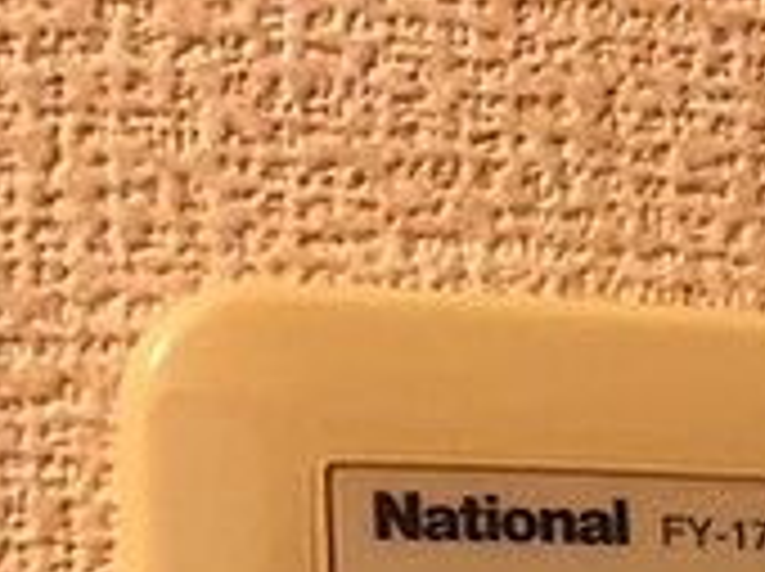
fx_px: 2185
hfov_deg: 19.1
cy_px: 1000
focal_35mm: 99
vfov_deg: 13.5
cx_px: 814
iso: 100
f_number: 1.8
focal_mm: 4
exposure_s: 1/15
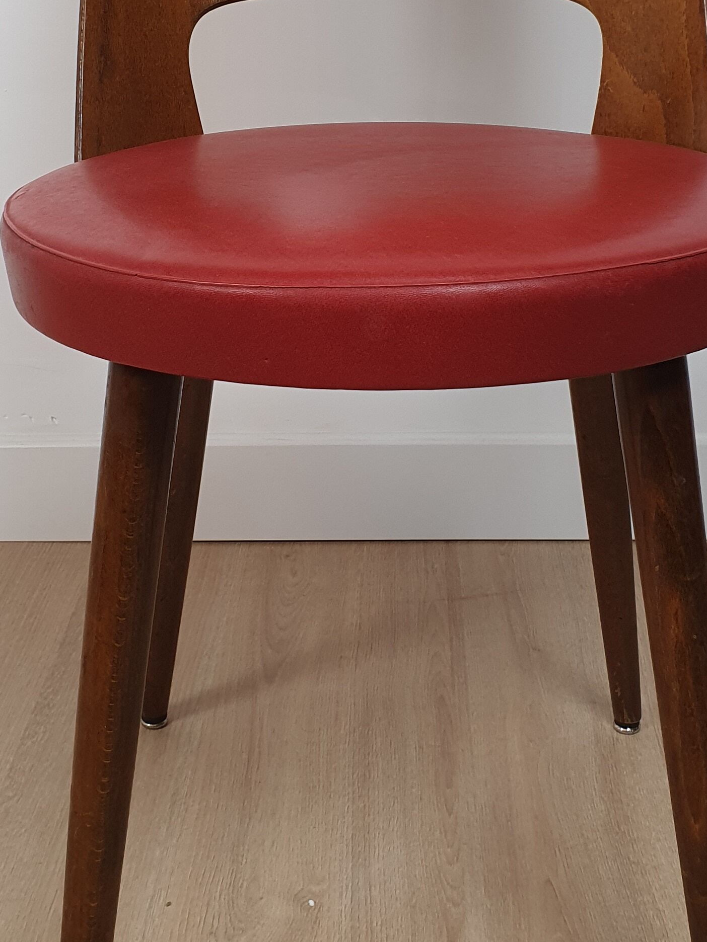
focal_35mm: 56
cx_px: 367
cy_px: 207
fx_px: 1525
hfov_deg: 26.1
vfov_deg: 33.5
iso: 100
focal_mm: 4.32
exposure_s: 1/50
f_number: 2.4
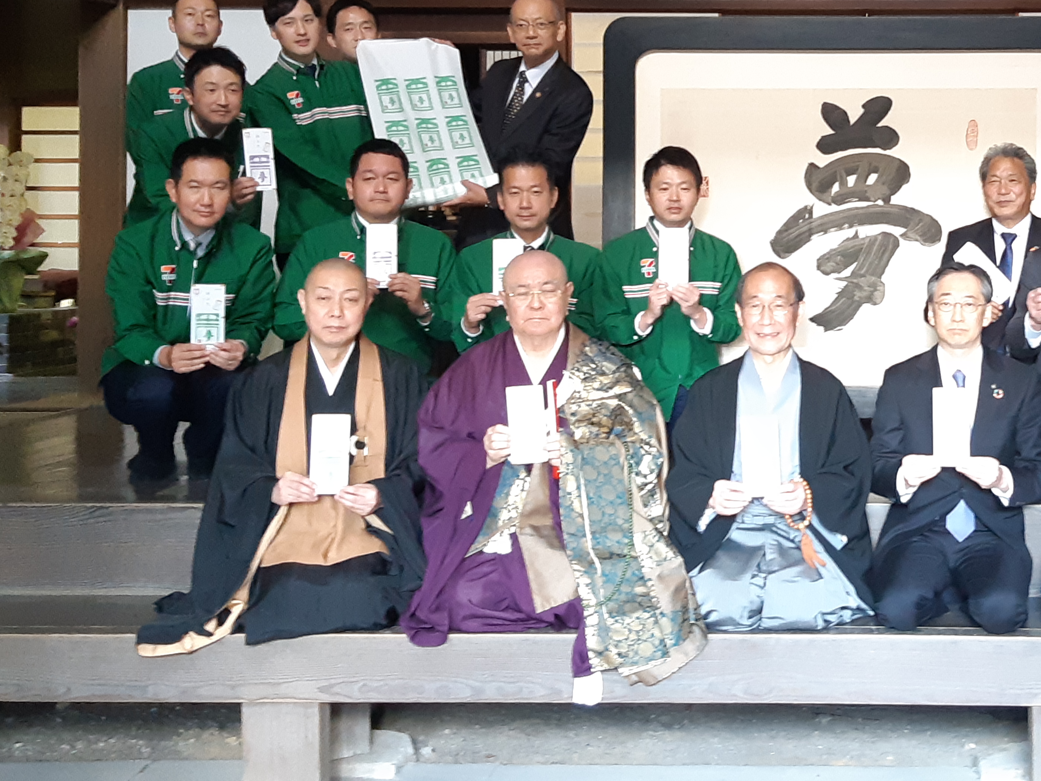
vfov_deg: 33.1
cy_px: 220
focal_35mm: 43
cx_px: 848
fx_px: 1293
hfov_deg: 41.7
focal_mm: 3.93
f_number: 1.7
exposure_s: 1/25
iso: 320
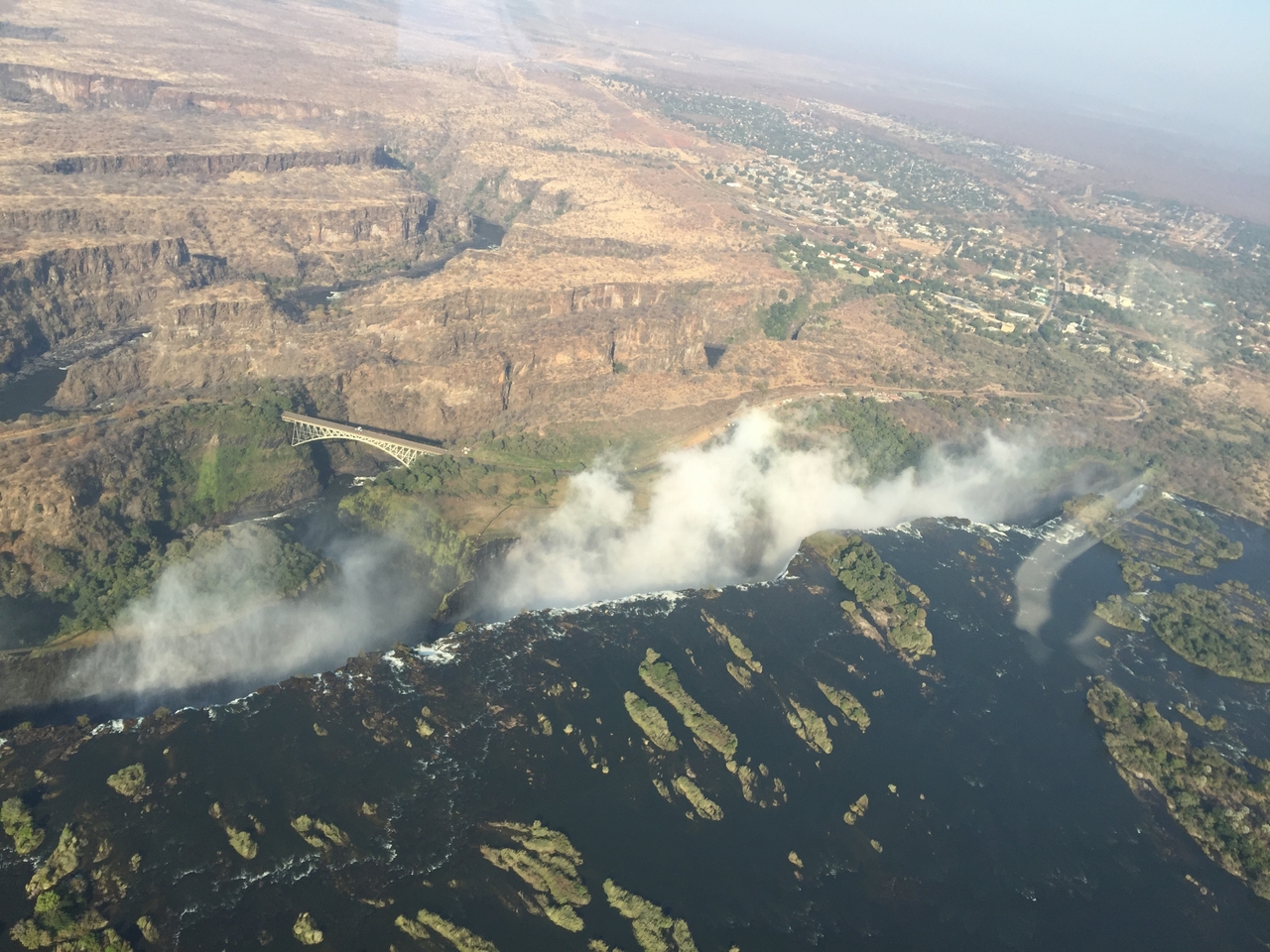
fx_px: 1064
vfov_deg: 48.2
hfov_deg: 61.7
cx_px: 635
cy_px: 476
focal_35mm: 29
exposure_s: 1/920
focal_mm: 4.15
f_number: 2.2
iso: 32
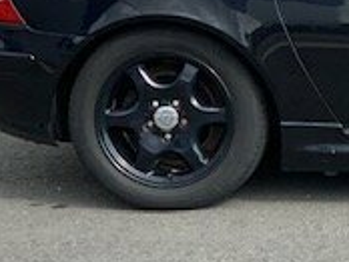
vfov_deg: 7.8
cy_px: 50
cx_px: 544
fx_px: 1928
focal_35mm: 191
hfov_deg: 10.0
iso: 16
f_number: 2.4
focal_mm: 6
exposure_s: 1/773
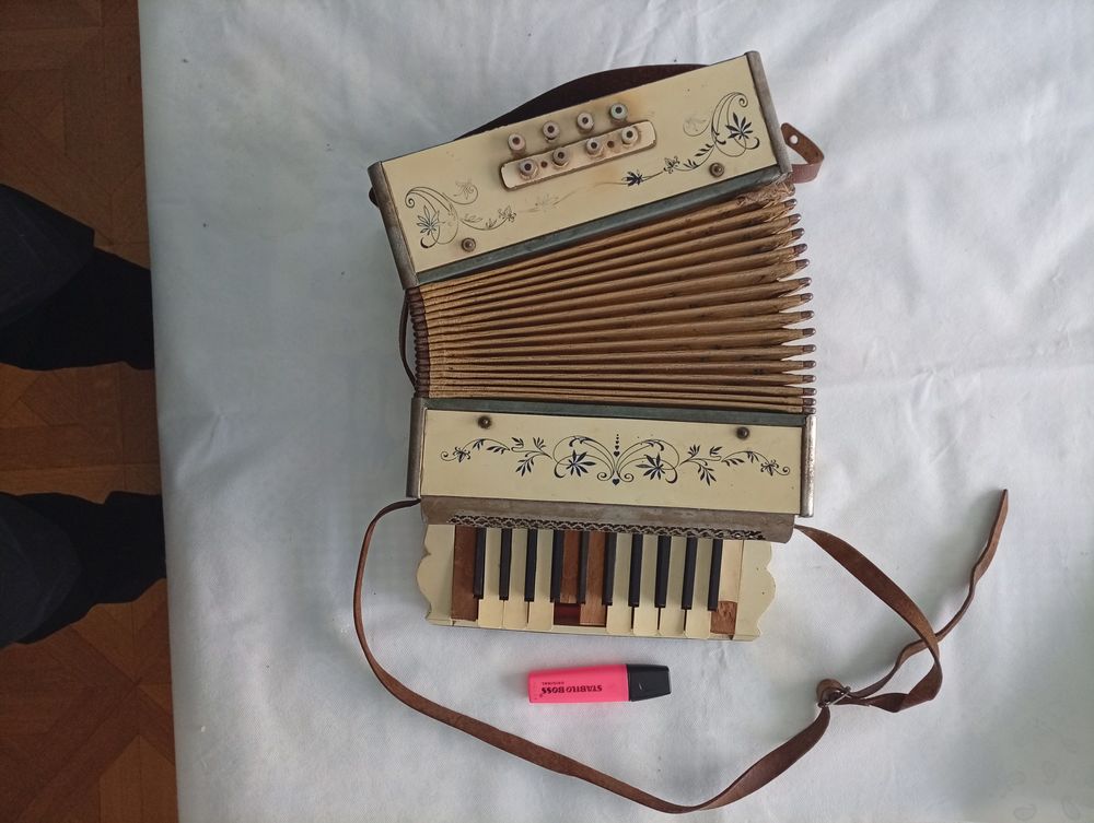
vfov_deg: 51.5
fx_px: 855
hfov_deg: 65.2
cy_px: 412
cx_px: 547
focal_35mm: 27
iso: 183
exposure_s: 1/33.3
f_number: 1.8
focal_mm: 3.84
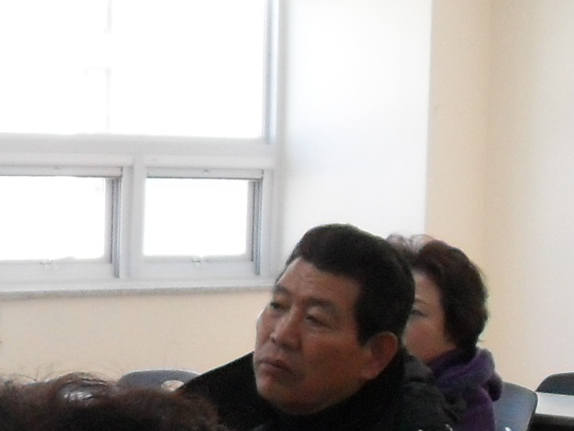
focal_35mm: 150
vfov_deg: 9.8
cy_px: 449
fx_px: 2488
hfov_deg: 12.3
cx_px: -362
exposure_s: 1/125
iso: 200
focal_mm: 6.2
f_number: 2.8
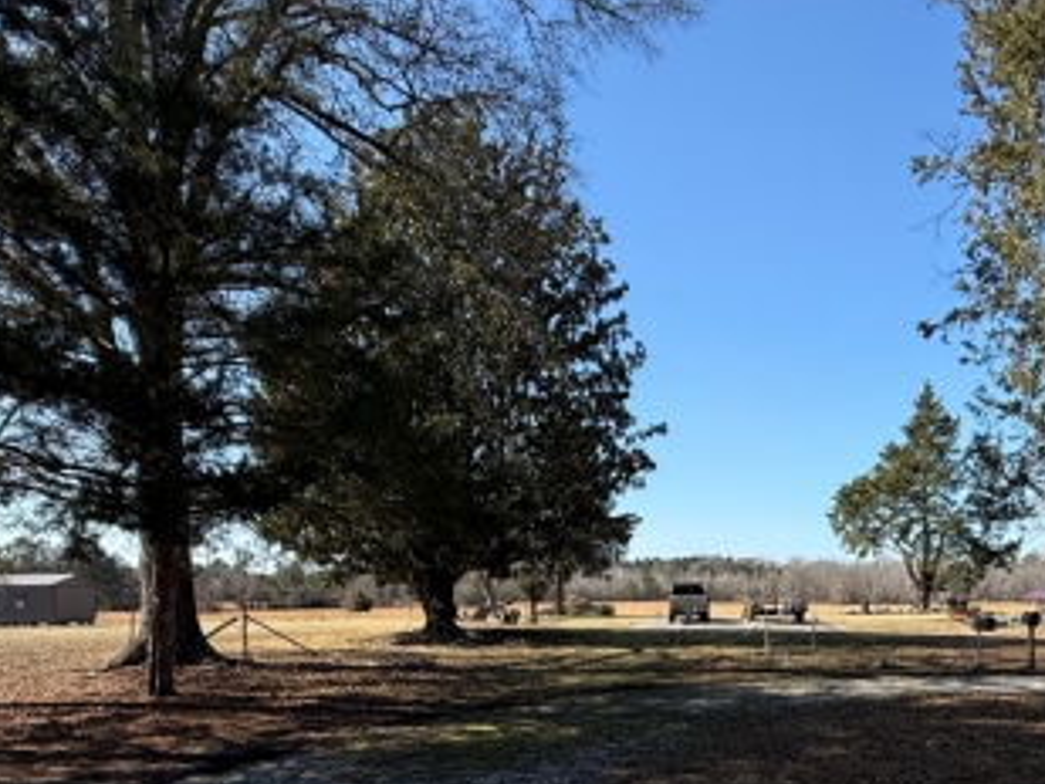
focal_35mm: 29
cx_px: 683
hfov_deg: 60.4
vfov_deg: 45.5
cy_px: 642
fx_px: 876
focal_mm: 2.22
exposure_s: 1/1033
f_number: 2.2
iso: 50
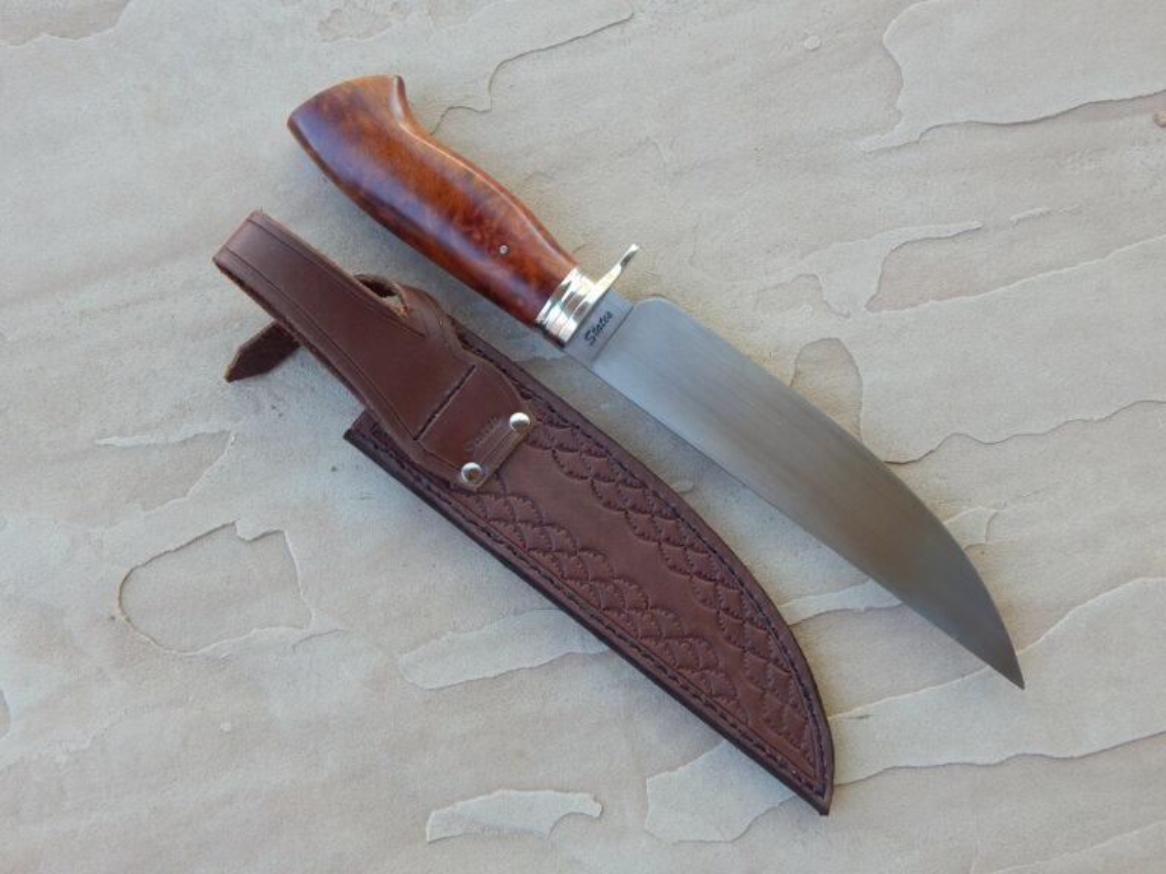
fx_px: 1280
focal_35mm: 38
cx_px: 583
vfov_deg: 37.7
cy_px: 437
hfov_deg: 49.0
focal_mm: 6.8
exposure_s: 1/80
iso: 125
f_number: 3.4
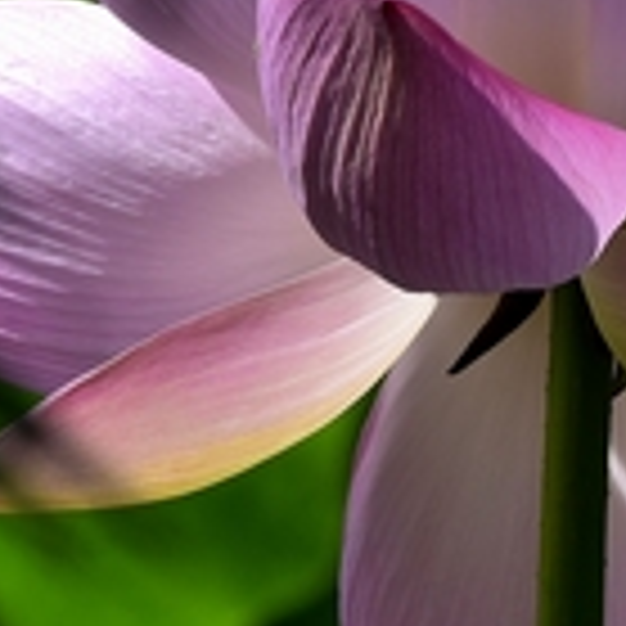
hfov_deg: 1.0
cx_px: 991
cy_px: 270
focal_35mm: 1713
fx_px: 35048
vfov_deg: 1.0
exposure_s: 1/320
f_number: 11
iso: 100
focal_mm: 350
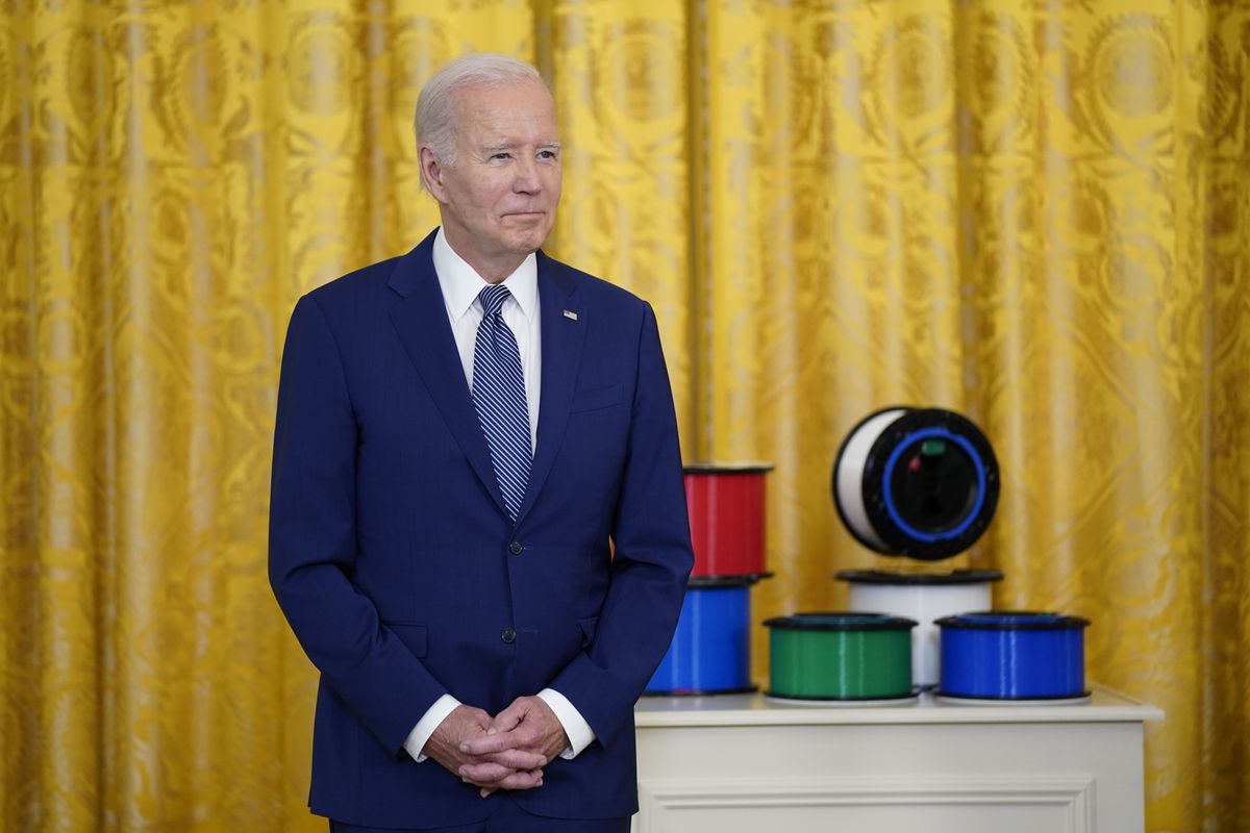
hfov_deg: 13.5
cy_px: 416
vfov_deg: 9.0
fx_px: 5277
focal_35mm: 152
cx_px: 625
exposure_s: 1/250
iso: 2000
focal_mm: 152
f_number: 2.8
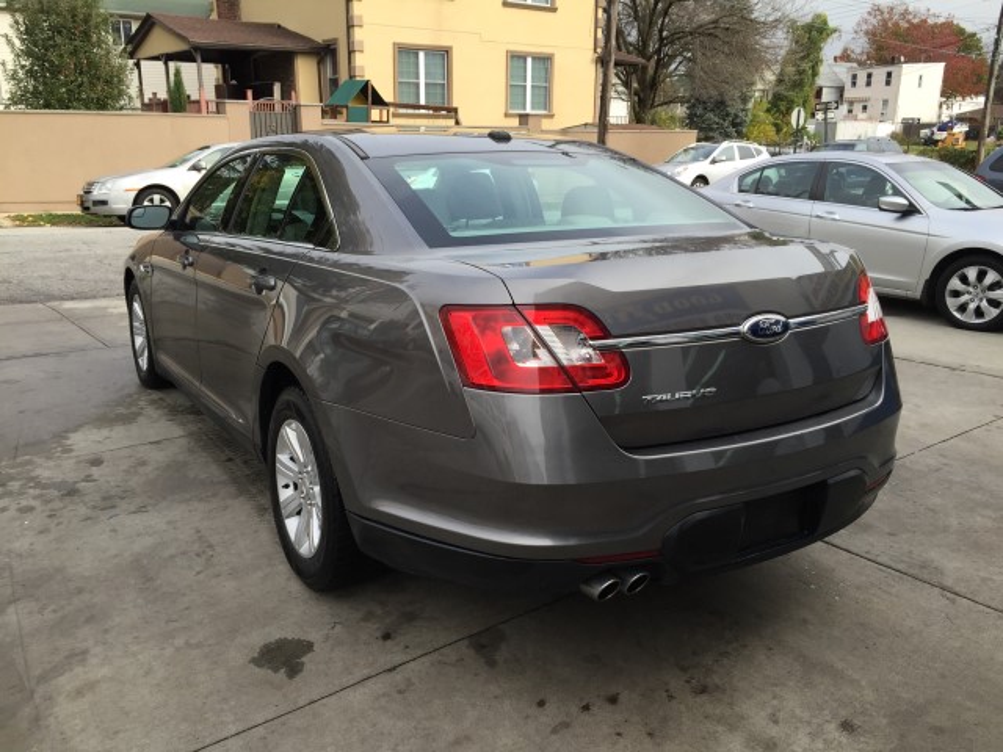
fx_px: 840
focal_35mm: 29
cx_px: 502
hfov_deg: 61.7
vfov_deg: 48.2
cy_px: 376
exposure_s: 1/719
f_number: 2.2
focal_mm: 4.15
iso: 32
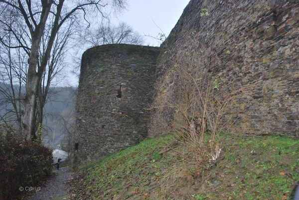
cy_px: 100
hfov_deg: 67.3
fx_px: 224
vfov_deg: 48.0
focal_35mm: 27
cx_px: 150
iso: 200
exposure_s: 1/60
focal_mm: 18
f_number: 3.5
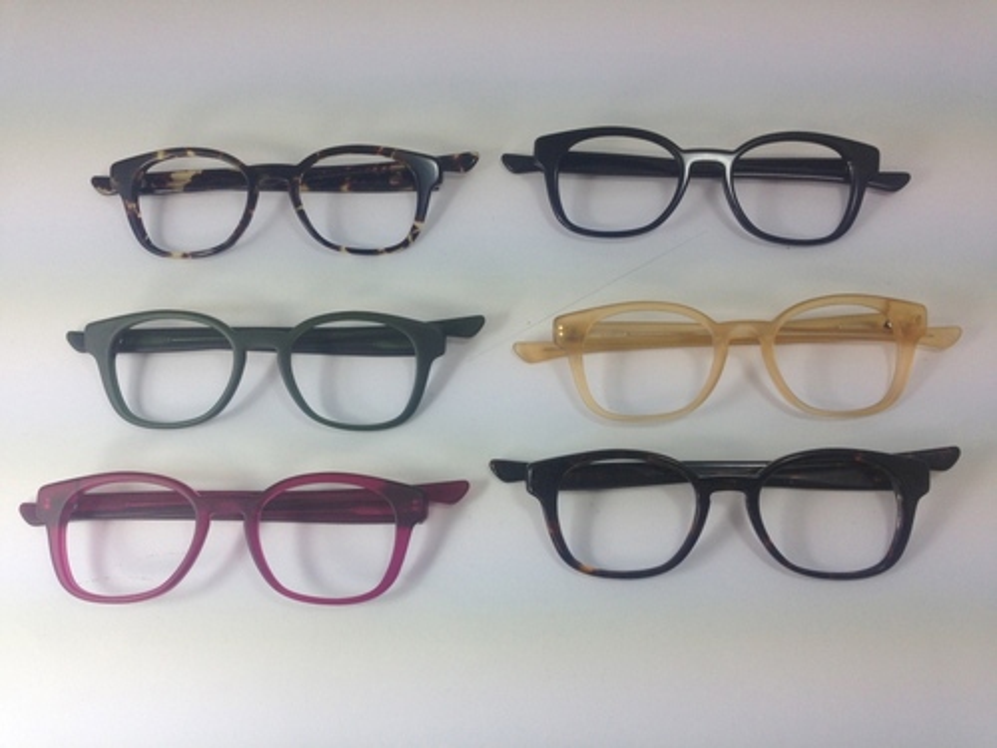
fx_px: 950
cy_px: 374
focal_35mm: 33
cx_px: 498
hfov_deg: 55.4
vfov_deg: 42.9
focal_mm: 4.12
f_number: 2.4
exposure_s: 1/245
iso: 50
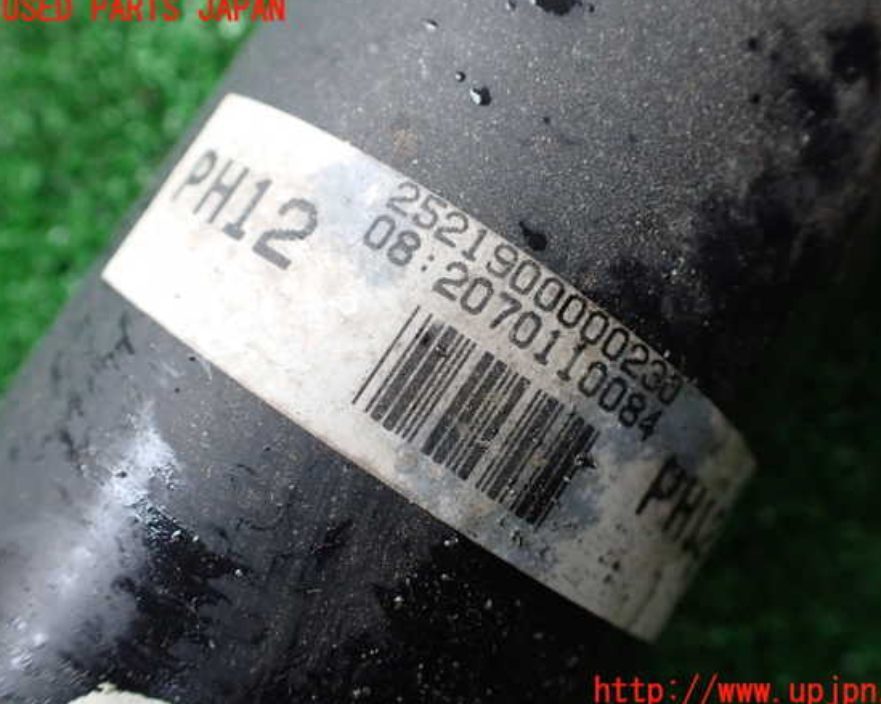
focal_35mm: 32
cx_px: 475
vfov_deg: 45.8
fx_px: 834
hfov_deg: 55.6
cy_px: 351
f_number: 2.3
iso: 800
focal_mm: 5.4
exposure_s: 1/80
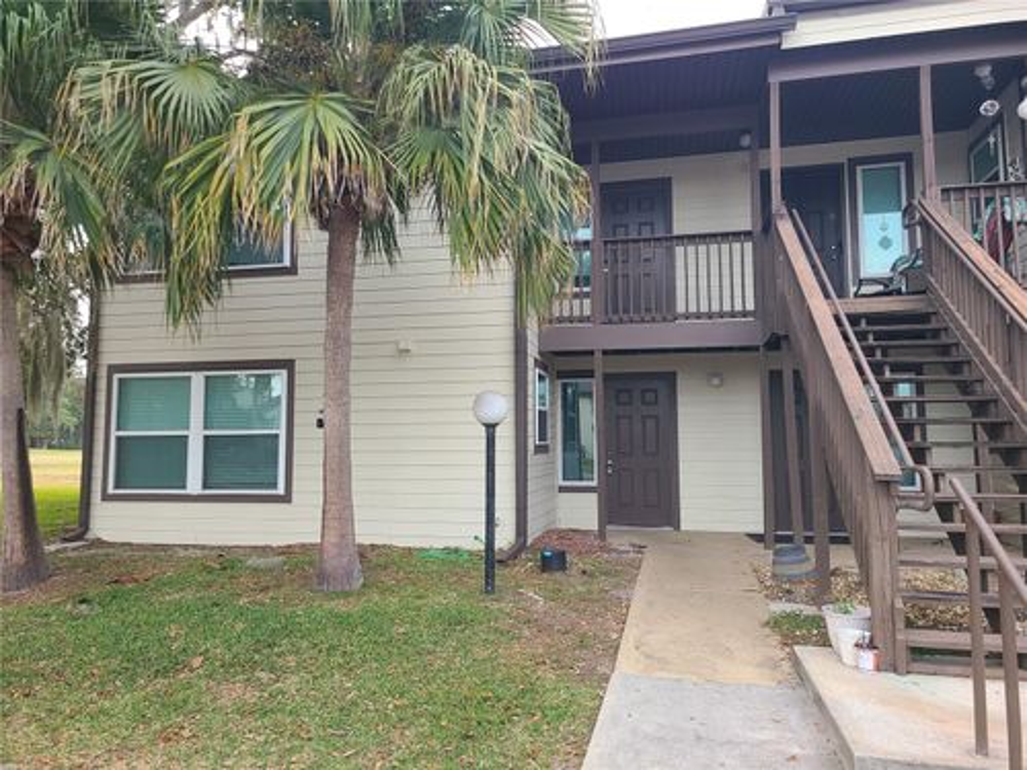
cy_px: 385
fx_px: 771
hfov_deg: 67.3
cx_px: 514
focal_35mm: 26
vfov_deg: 53.1
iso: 50
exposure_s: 1/120
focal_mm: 5.4
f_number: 1.8
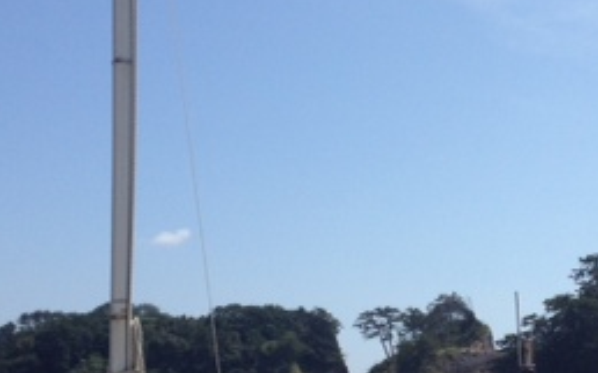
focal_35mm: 92
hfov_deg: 22.3
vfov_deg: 14.2
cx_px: 480
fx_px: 1499
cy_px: 213
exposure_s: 1/2907
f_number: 2.4
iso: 64
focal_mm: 4.28
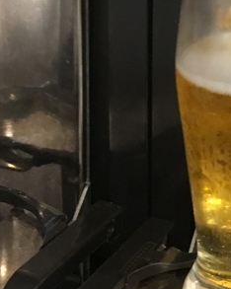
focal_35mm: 116
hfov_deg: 13.2
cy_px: -73
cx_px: 207
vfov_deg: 15.8
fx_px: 992
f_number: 2.2
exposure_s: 1/17
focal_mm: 4.15
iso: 200
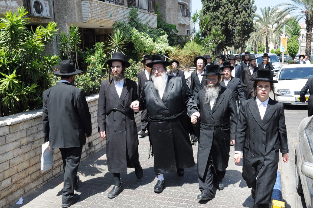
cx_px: 156
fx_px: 313
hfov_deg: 53.2
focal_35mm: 36
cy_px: 104
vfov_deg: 36.8
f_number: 7.1
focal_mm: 24
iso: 200
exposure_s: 1/200
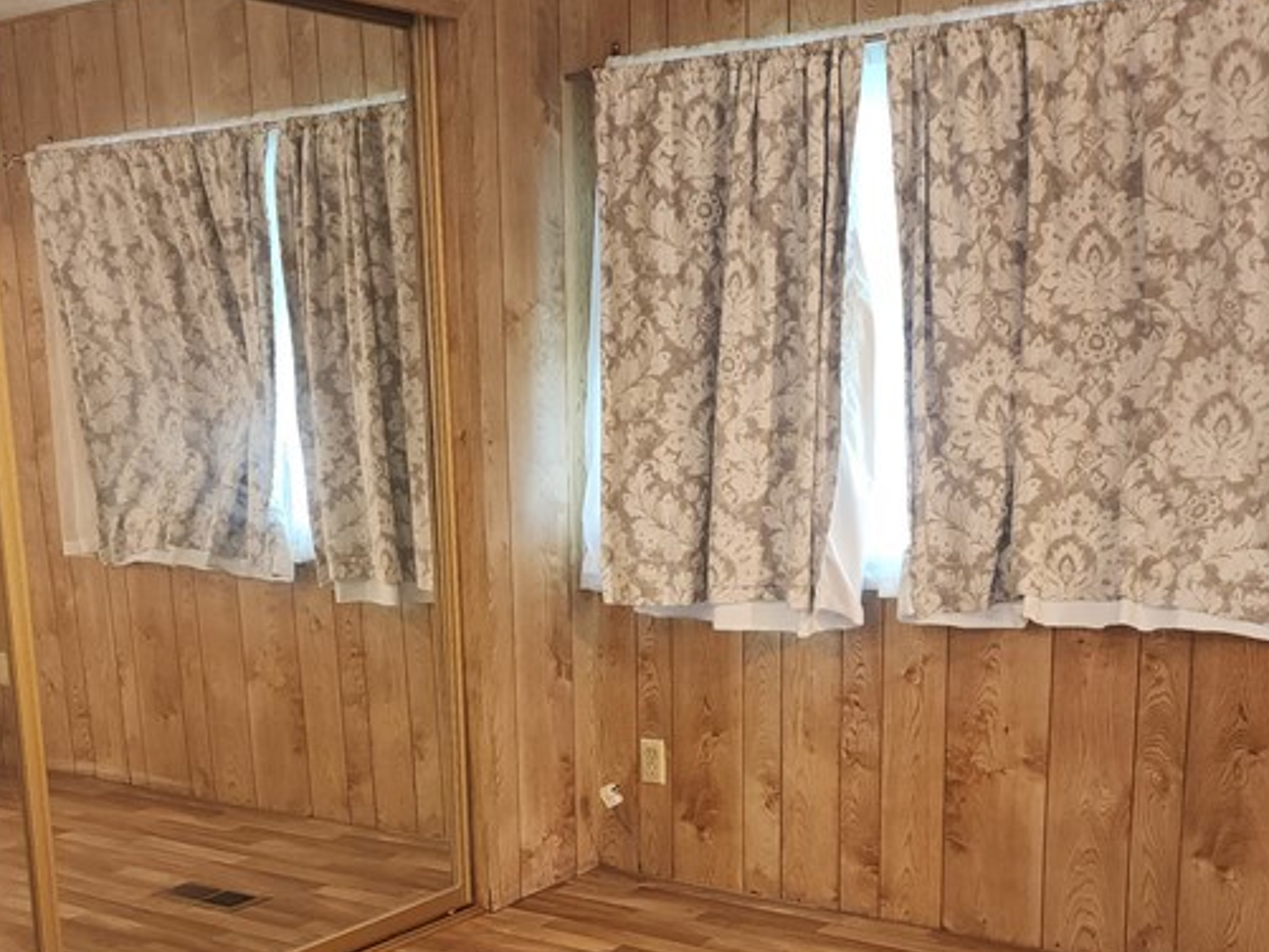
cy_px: 744
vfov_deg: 30.2
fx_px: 1723
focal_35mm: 47
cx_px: 537
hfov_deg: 40.3
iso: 125
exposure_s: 1/12
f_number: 1.8
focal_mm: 6.4
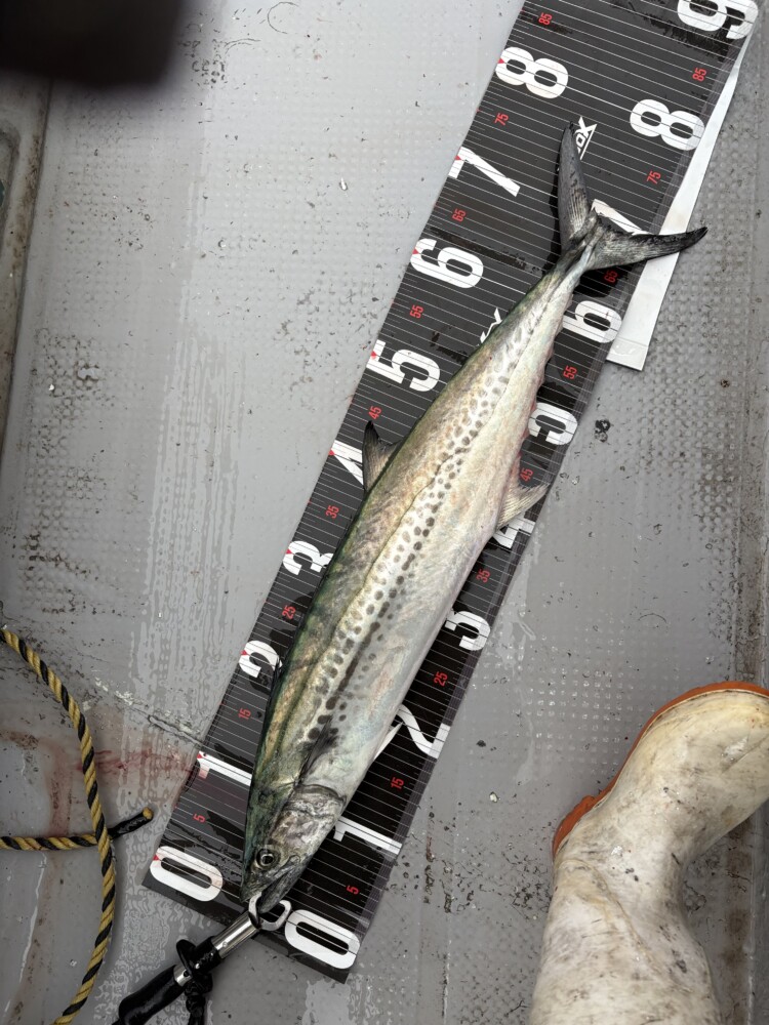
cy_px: 512
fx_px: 770
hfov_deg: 53.1
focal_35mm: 26
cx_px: 384
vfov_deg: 67.3
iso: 50
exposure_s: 1/444
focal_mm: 5.96
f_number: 1.6
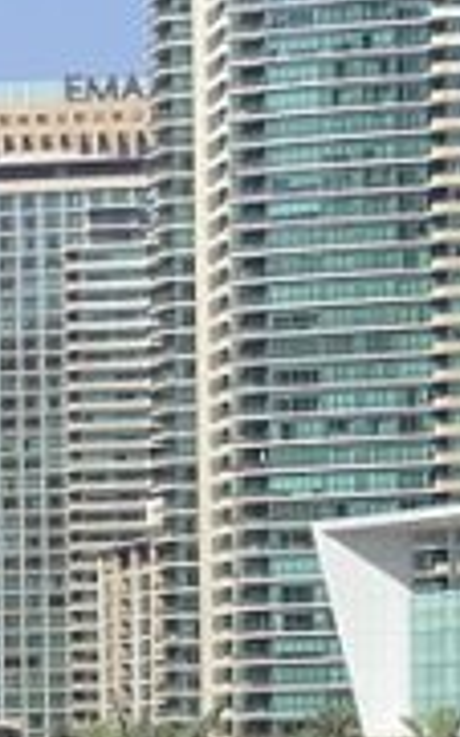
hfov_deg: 6.8
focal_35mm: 156
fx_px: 3132
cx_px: -1274
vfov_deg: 13.1
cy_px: 896
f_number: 1.8
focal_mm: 4.25
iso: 25
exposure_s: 1/1845
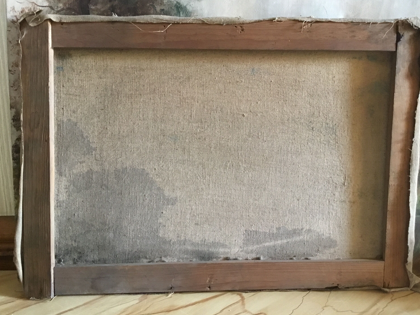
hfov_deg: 53.9
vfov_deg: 41.8
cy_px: 149
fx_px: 413
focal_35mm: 34
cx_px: 224
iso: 250
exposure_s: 1/33
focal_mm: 3.3
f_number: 2.4
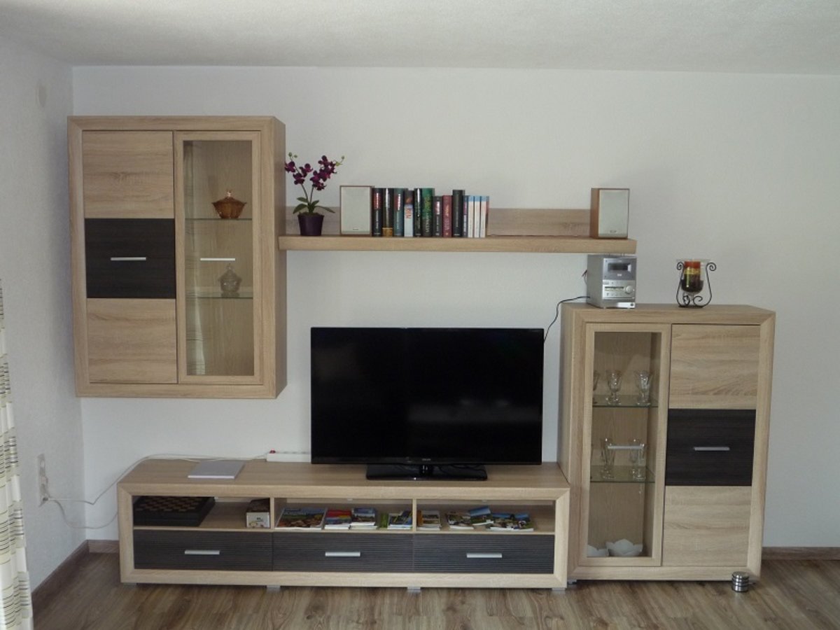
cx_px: 420
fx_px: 898
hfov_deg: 50.1
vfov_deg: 38.7
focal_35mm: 37
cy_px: 315
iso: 200
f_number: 4
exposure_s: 1/30
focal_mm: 6.5
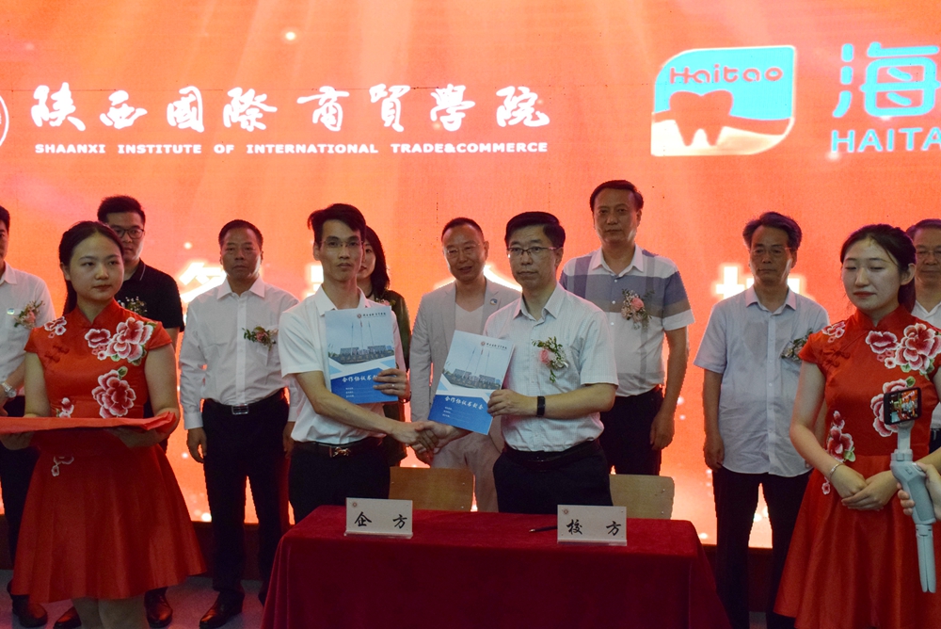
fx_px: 1177
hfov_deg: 43.6
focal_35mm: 45
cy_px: 314
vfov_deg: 29.9
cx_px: 470
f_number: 8
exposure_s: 1/60
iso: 2500
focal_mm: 30
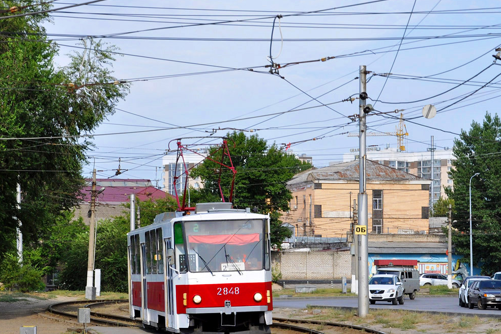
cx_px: 202
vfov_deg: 13.8
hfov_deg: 20.6
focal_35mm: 99
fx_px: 1377
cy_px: 213
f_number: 7.1
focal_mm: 50
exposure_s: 1/400
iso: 200
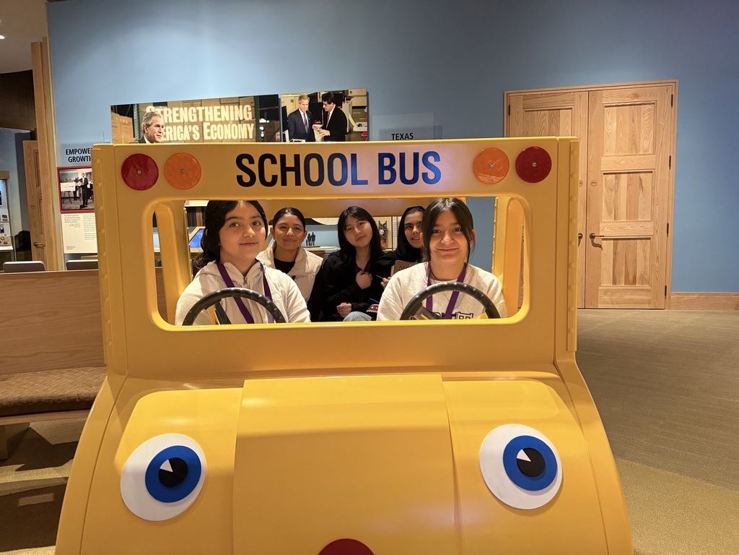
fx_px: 512
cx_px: 370
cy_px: 278
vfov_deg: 56.8
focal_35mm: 24
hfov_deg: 71.6
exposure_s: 1/40
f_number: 1.78
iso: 640
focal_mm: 6.76
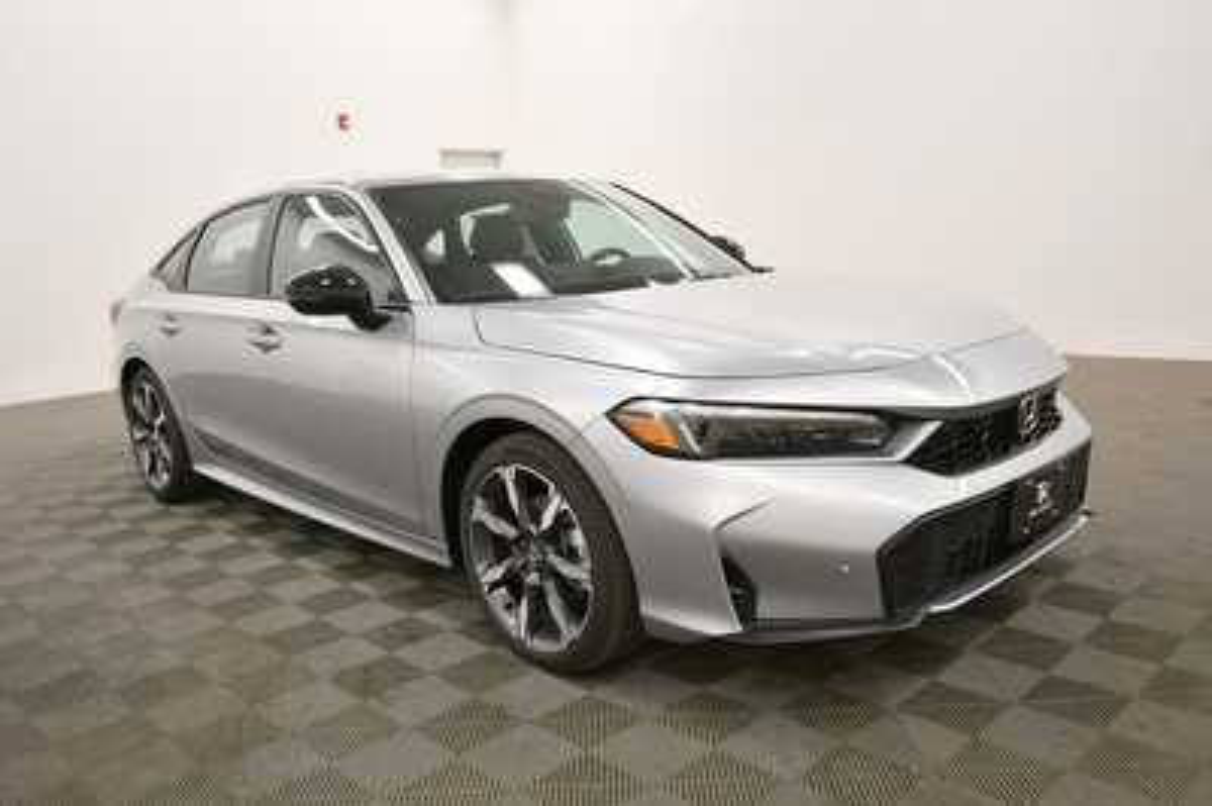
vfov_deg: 47.9
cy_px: 403
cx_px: 606
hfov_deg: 67.4
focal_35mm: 27
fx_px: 908
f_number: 5.6
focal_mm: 18
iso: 800
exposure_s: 1/200
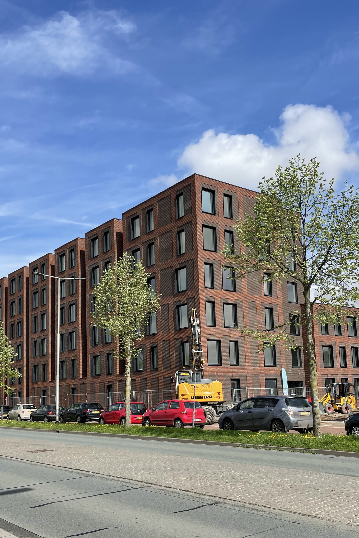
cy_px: 336
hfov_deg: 37.8
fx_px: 523
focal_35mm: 35
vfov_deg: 53.8
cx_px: 170
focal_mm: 4.2
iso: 32
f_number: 1.6
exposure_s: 1/3731
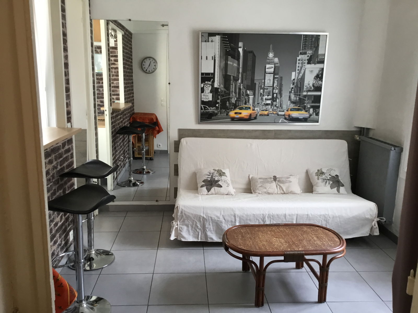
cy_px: 156
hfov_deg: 58.4
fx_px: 374
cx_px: 209
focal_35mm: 31
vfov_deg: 45.4
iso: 64
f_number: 2.4
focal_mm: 3.3
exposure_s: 1/33
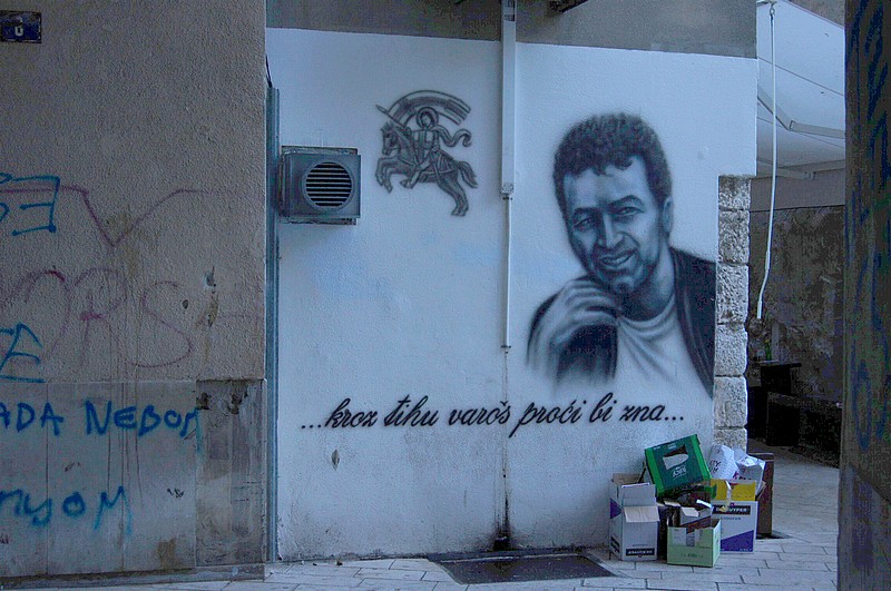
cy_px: 296
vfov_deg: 25.7
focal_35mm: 52
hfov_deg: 37.9
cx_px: 446
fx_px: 1298
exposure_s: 1/200
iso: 200
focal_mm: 35
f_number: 5
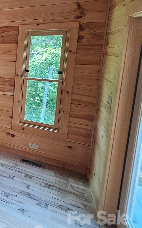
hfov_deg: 24.2
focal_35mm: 30
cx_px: -100
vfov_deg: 60.9
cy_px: 70
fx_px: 186
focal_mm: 2.2
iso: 200
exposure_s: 1/60
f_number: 2.2
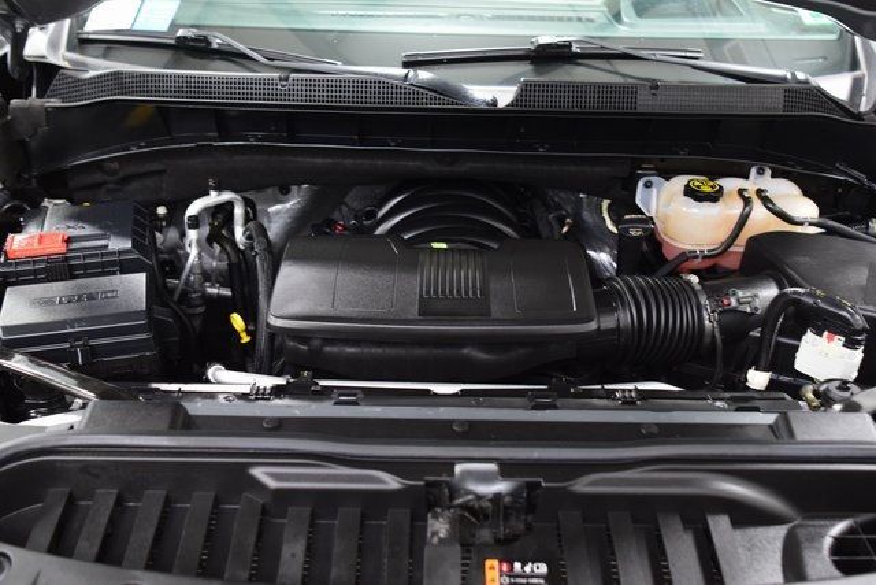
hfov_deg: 53.1
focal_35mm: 36
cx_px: 438
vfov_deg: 36.9
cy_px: 292
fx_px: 876
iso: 1600
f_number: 2.8
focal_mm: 24
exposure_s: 1/30
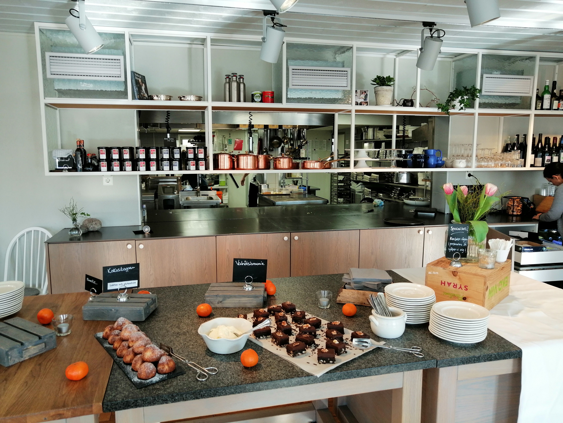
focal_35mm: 27
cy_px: 212
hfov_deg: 65.3
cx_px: 282
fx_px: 439
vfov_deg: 51.4
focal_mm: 3.95
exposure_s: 1/50
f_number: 1.8
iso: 64
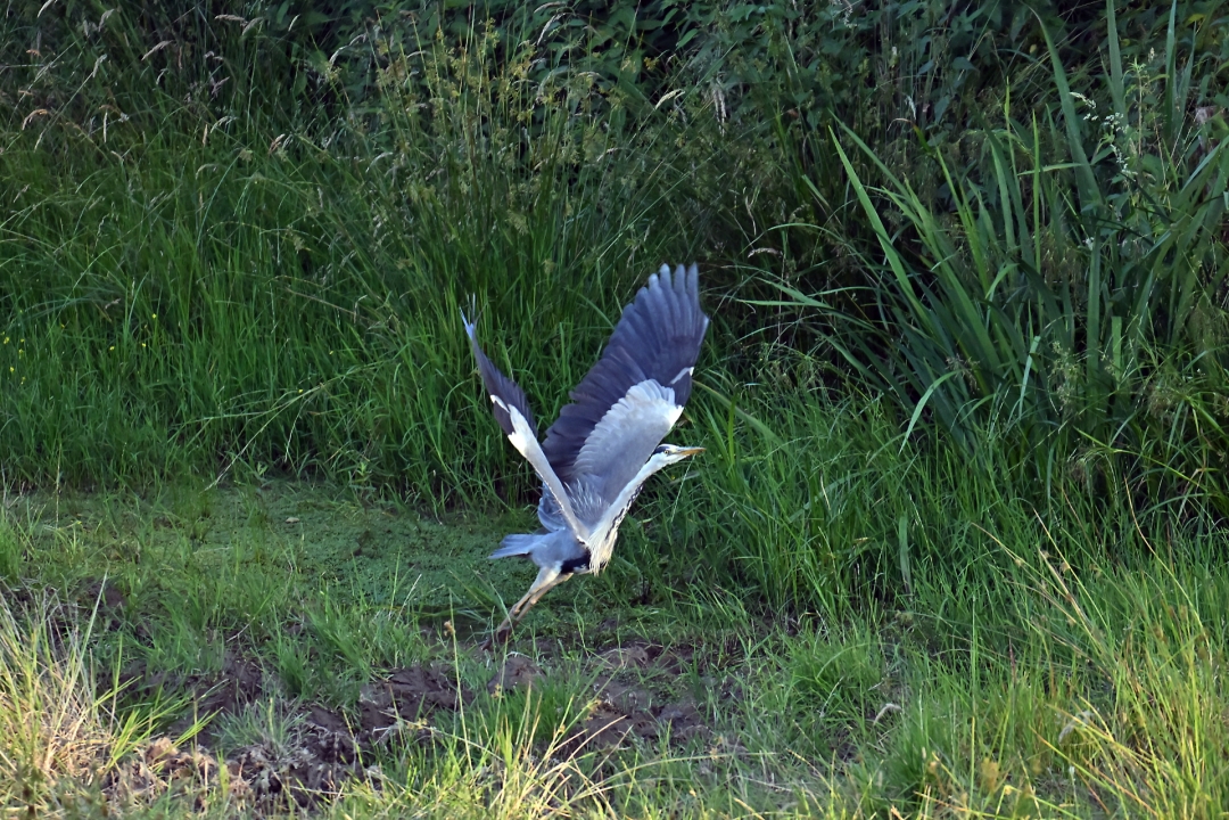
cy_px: 410
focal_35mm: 900
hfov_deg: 2.3
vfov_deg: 1.5
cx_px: 614
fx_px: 30723
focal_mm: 600
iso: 4000
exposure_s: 1/1600
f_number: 6.3
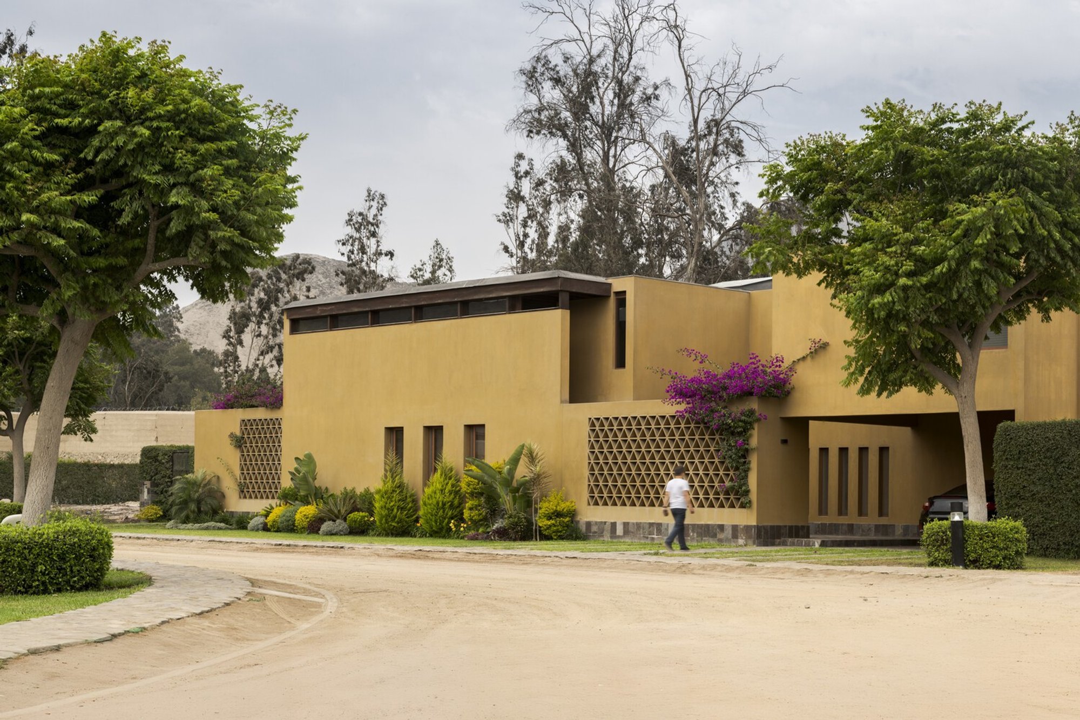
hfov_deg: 19.5
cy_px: 360
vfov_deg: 13.0
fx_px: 3150
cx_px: 540
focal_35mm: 105
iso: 100
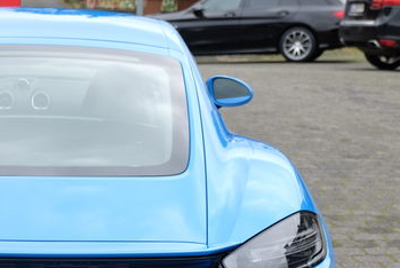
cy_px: 279
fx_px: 1145
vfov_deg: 13.1
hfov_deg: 19.4
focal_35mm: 103
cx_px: 34
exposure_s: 1/105
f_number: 3.6
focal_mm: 31.5
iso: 200
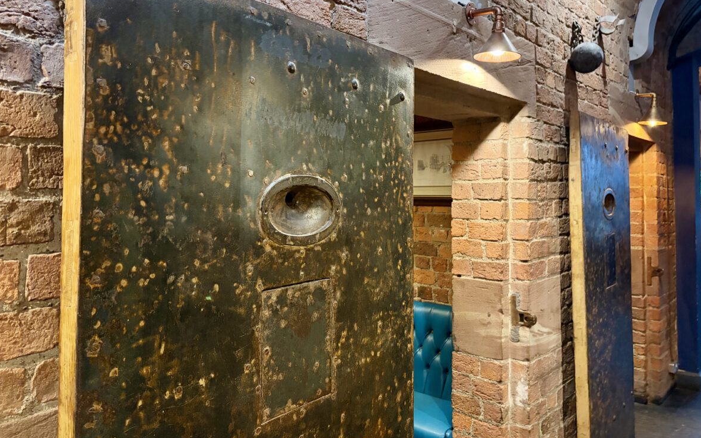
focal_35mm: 28
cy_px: 178
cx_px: 353
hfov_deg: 66.5
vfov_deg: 44.3
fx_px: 535
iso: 500
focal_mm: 5.96
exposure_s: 1/25
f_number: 1.6
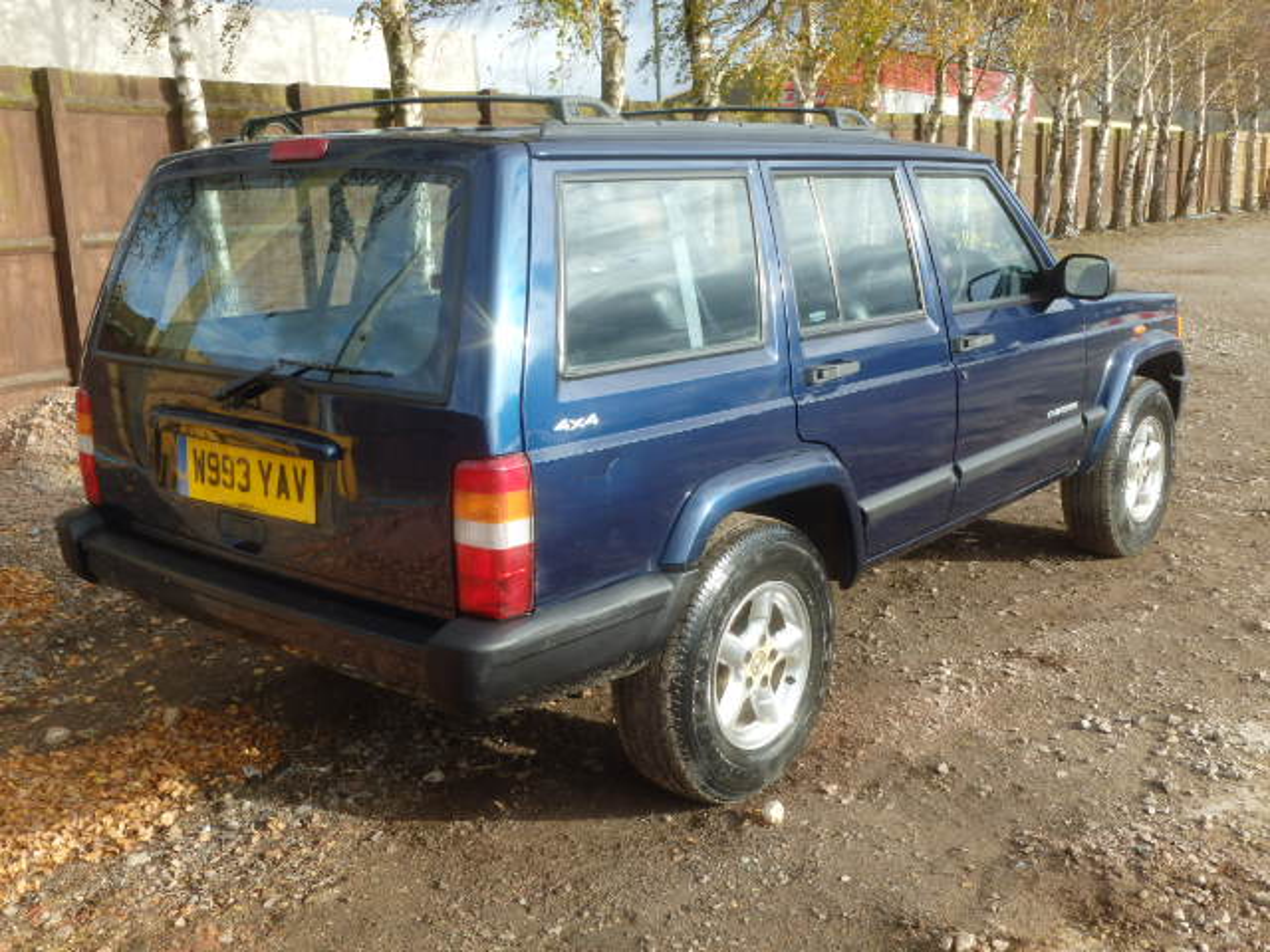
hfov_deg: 51.4
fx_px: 1321
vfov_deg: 39.7
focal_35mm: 36
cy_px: 476
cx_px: 635
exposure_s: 1/250
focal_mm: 6.4
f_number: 4.5
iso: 125
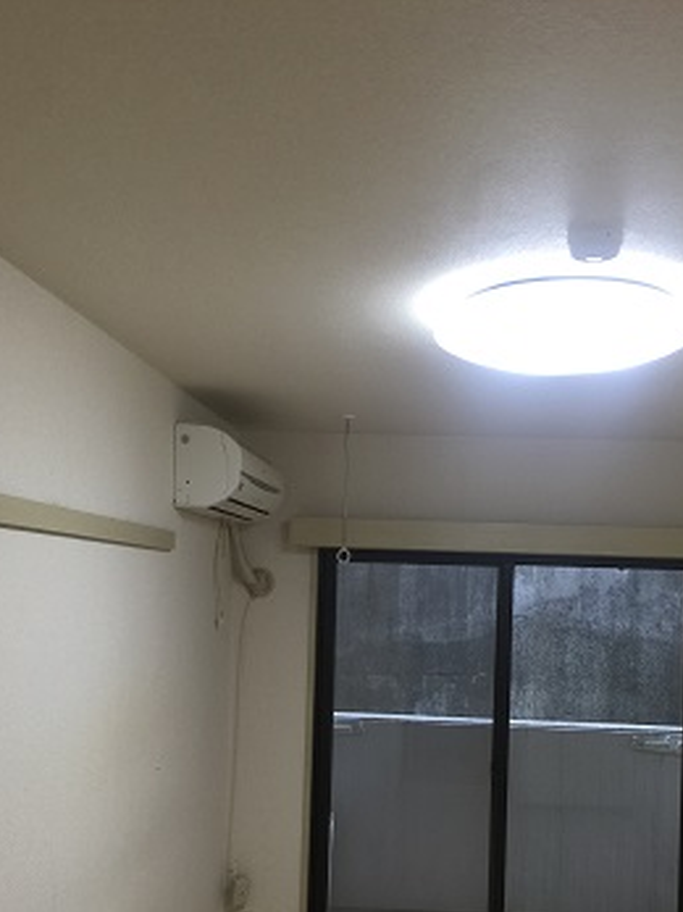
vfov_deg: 47.1
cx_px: 399
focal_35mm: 39
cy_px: 604
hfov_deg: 36.7
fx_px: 1027
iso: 40
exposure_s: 1/33
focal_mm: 4.15
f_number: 2.2
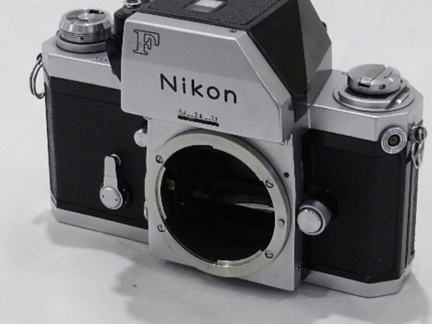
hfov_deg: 17.3
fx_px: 1423
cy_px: 130
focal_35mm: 114
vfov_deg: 13.0
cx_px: 236
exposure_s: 1/80
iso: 800
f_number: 4.4
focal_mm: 14.9
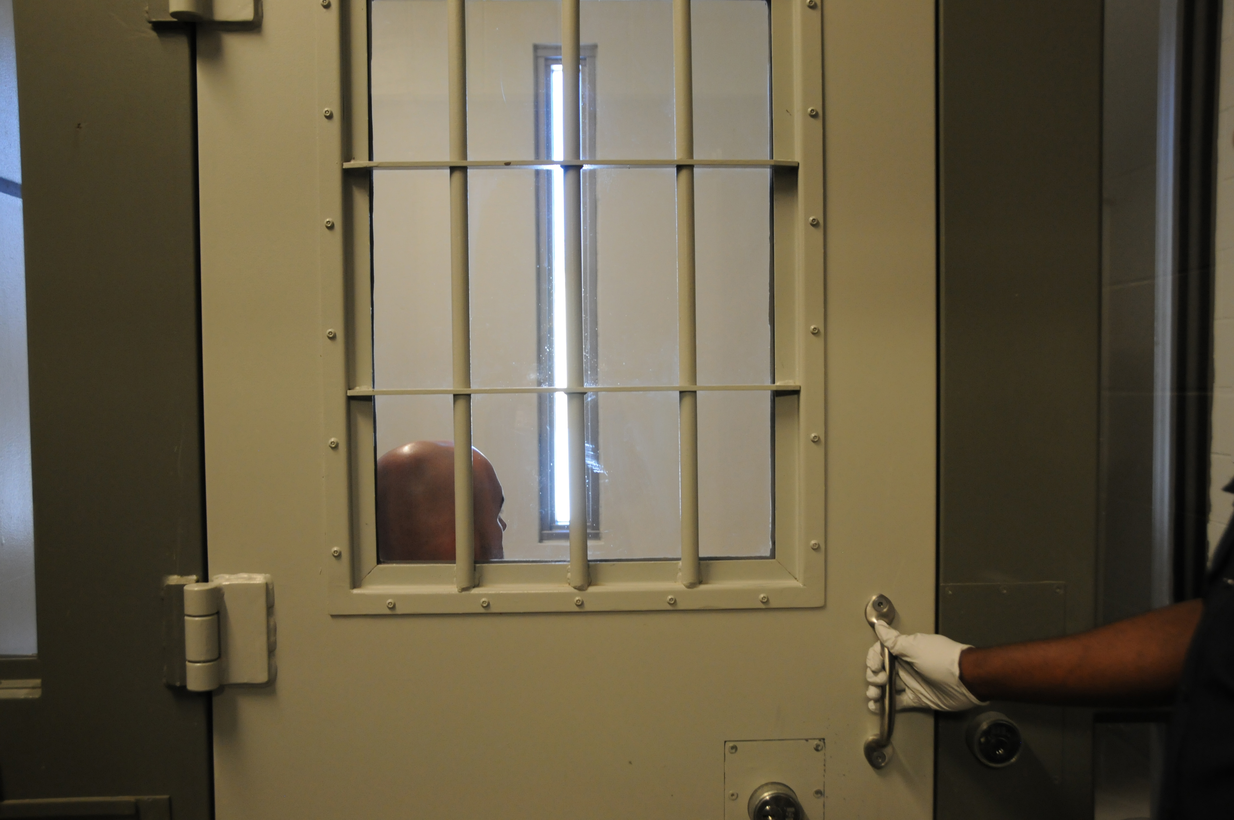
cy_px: 410
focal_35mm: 33
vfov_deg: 39.9
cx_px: 617
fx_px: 1130
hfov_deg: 57.3
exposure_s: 1/40
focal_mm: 22
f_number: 4.5
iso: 800
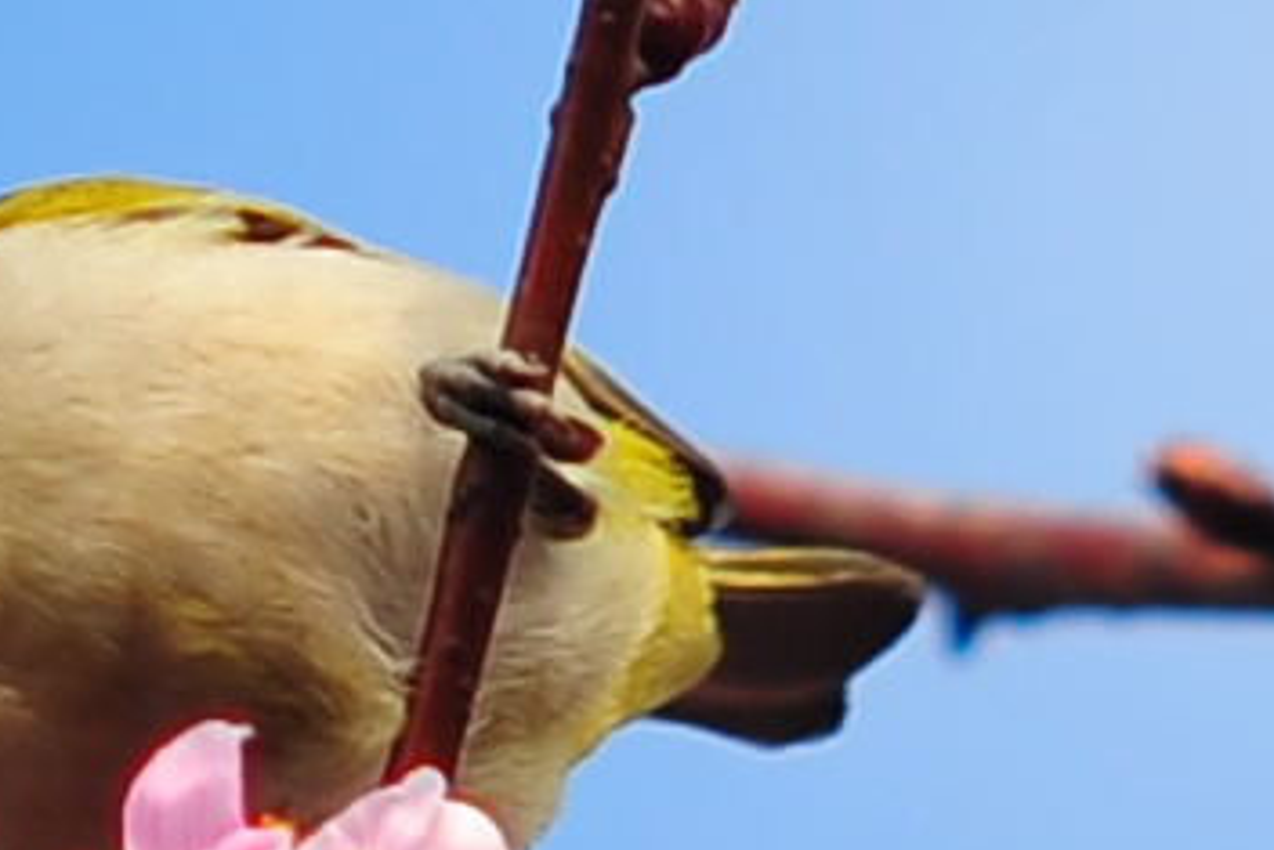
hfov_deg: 3.8
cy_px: 1096
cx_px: 554
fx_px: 19294
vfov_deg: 2.5
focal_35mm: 545
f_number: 3.2
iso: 200
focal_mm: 200
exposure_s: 1/1000
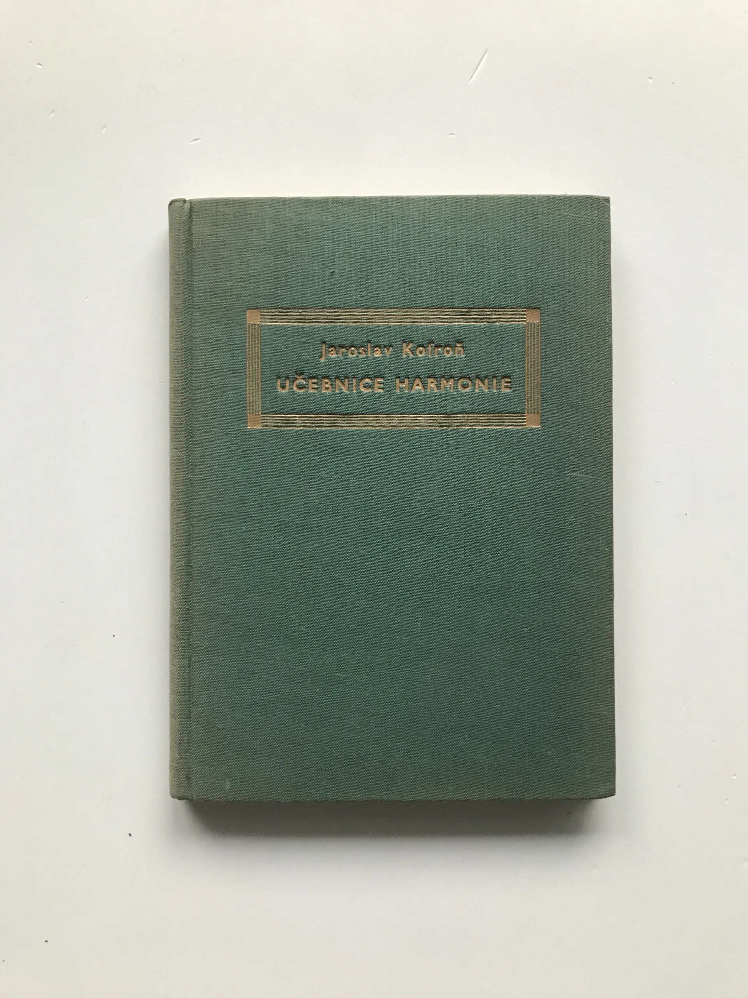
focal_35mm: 28
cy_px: 499
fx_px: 807
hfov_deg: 49.7
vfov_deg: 63.4
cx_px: 374
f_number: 1.8
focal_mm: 3.99
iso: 40
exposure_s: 1/25
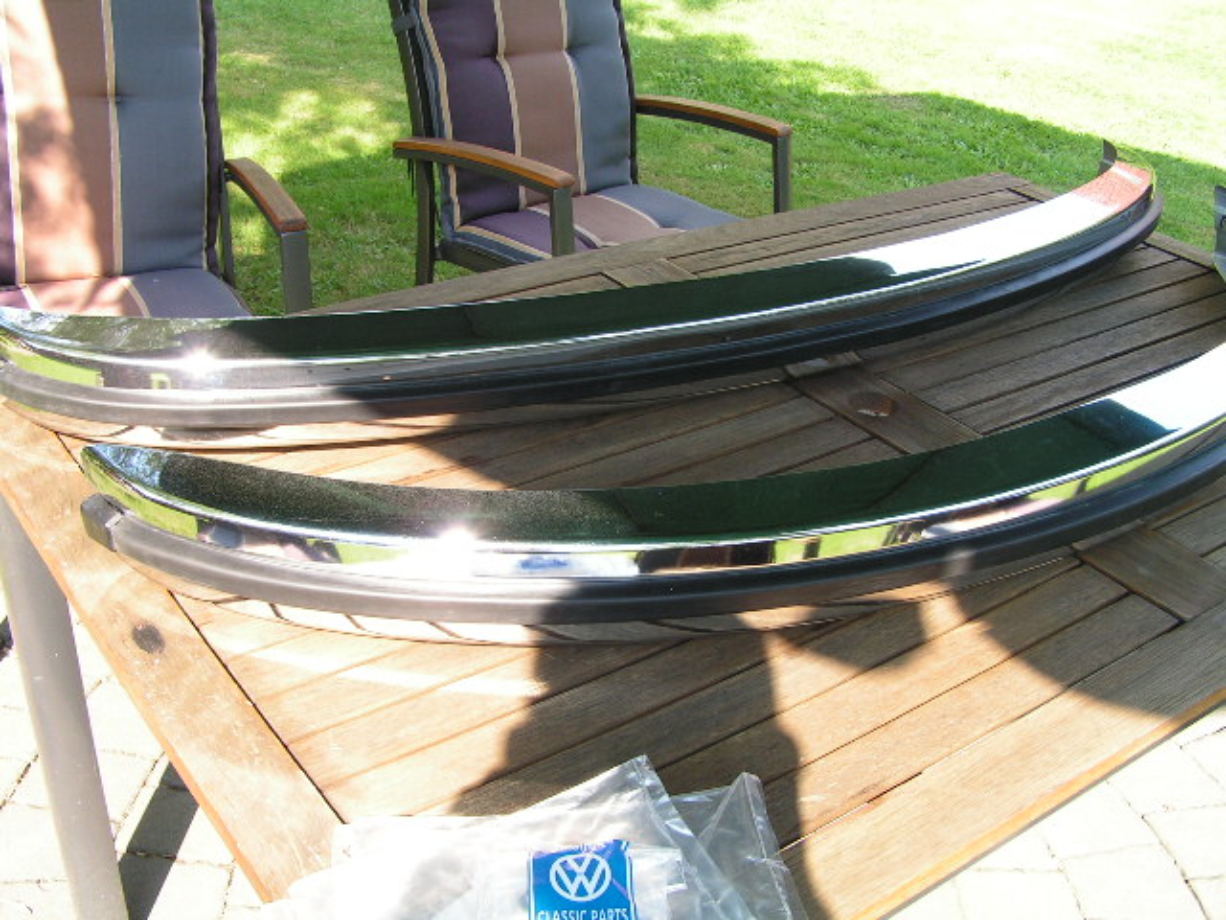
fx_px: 1346
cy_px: 460
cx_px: 613
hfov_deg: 49.0
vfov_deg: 37.7
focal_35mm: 38
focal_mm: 6.3
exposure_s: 1/50
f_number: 4.5
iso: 50
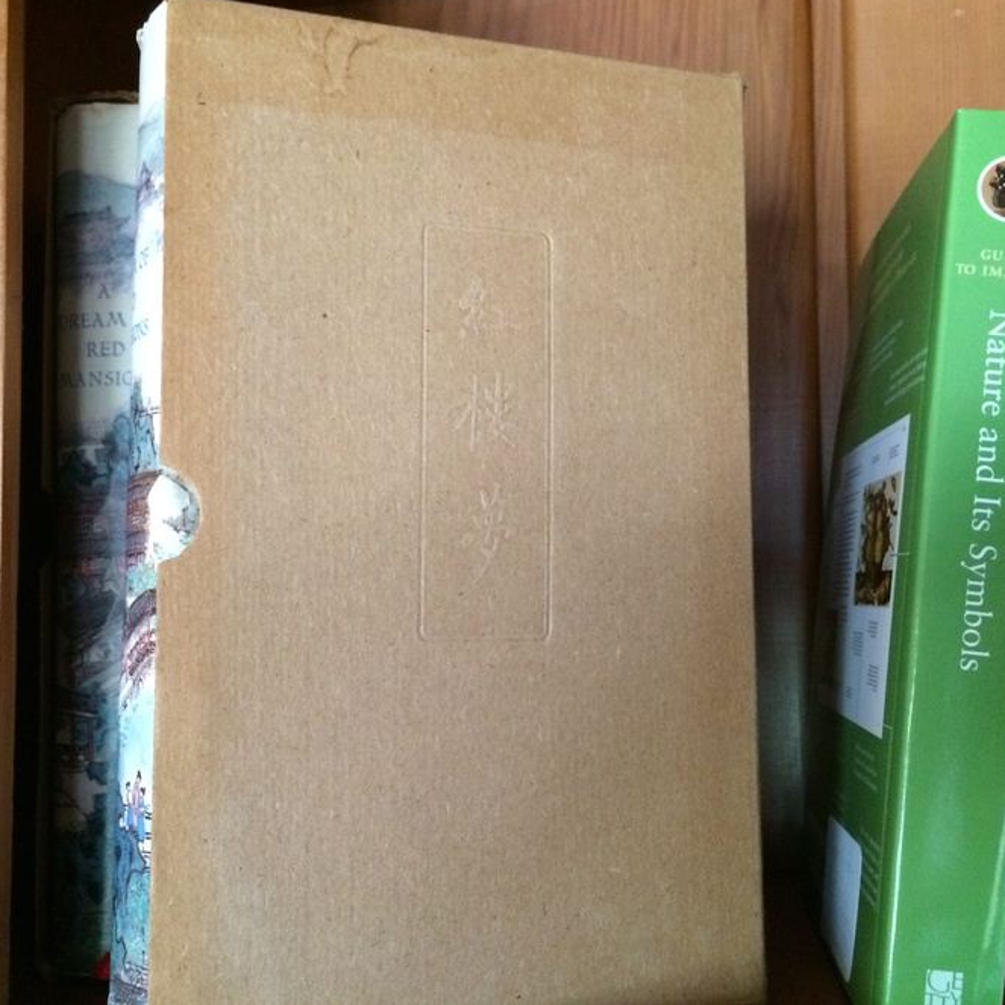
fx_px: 1182
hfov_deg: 46.0
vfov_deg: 46.0
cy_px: 495
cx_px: 449
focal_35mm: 36
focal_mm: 4.12
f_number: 2.2
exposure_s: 1/30
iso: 320
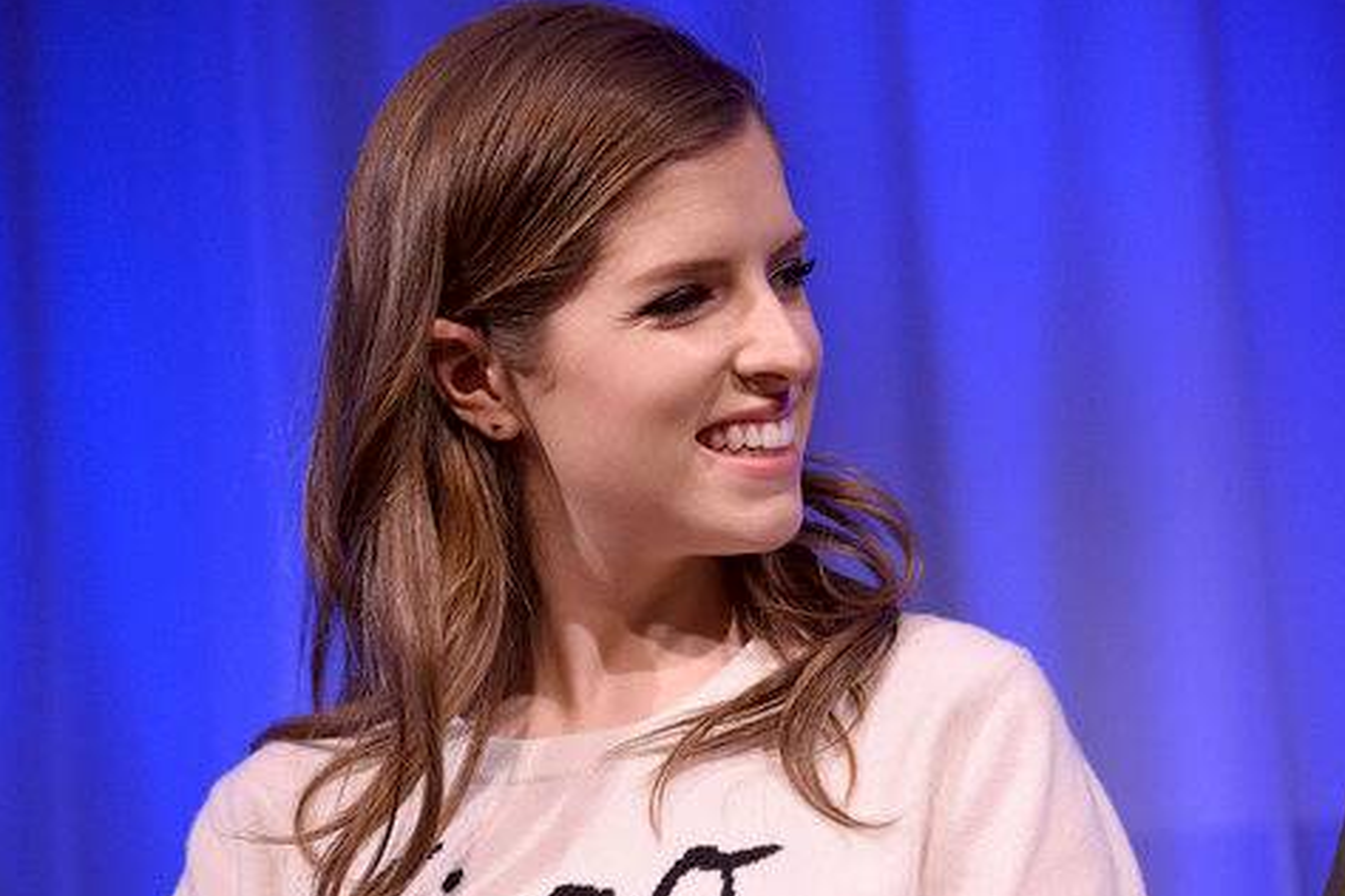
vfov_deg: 7.6
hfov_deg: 11.4
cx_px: 690
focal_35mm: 181
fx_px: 6762
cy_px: 452
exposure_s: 1/125
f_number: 4
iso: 2000
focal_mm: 175
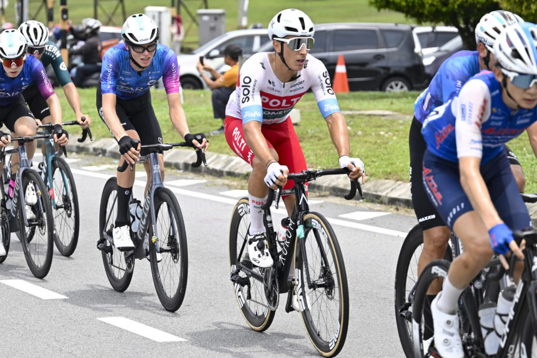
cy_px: 179
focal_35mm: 115
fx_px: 1715
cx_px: 268
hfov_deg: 17.8
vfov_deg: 11.9
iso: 500
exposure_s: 1/4000
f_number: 2.8
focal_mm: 77
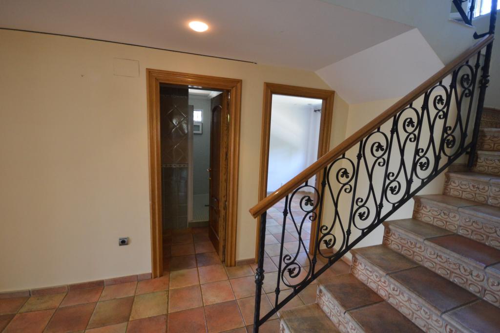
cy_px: 166
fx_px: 208
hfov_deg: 100.4
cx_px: 250
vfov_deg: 77.2
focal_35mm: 15
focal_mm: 10
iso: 1600
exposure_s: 1/60
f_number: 4
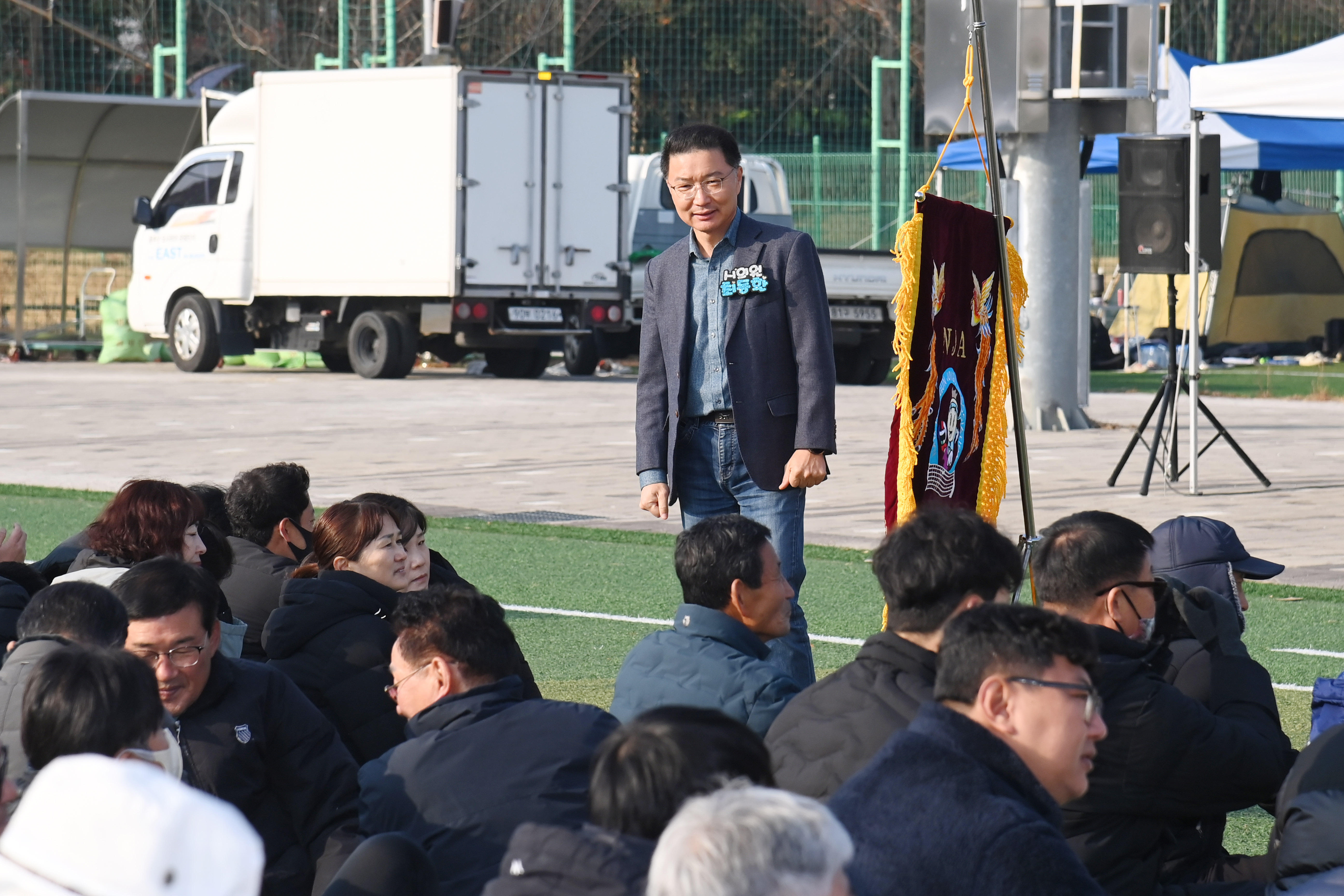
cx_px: 672
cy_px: 448
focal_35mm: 120
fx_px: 4480
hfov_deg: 17.1
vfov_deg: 11.4
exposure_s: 1/800
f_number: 8
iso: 400
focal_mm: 120
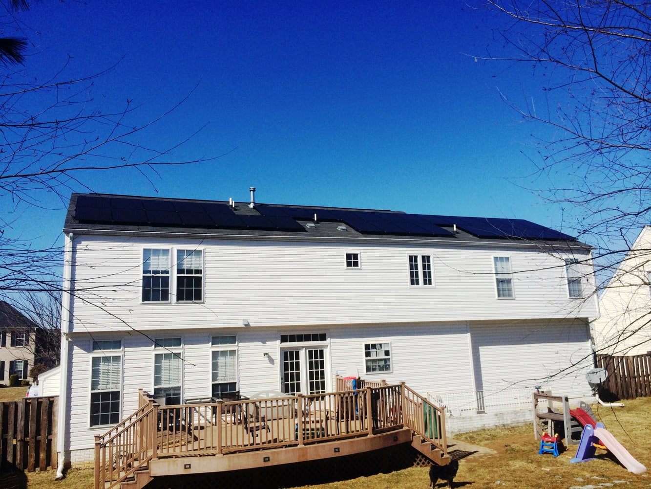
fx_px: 564
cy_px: 244
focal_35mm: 30
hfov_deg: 60.0
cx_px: 326
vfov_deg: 46.8
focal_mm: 4.12
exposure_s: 1/5128
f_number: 2.2
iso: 40
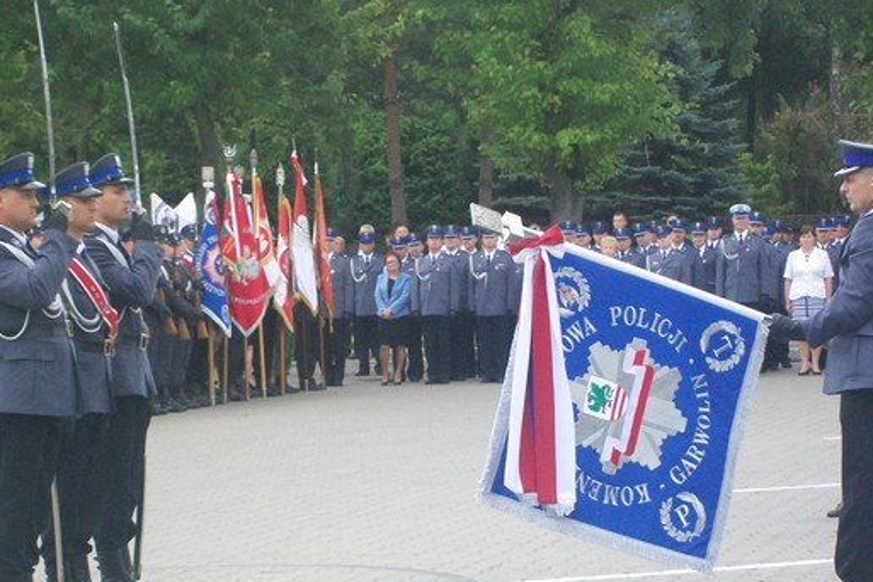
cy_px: 397
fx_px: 3395
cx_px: 434
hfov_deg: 14.7
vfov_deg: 9.8
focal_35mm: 140
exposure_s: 1/200
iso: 160
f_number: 4.8
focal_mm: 18
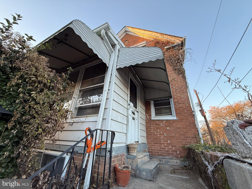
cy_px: 94
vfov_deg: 85.7
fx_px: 102
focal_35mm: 14
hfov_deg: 102.1
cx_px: 126
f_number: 2.2
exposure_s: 1/99
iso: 100
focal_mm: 2.22
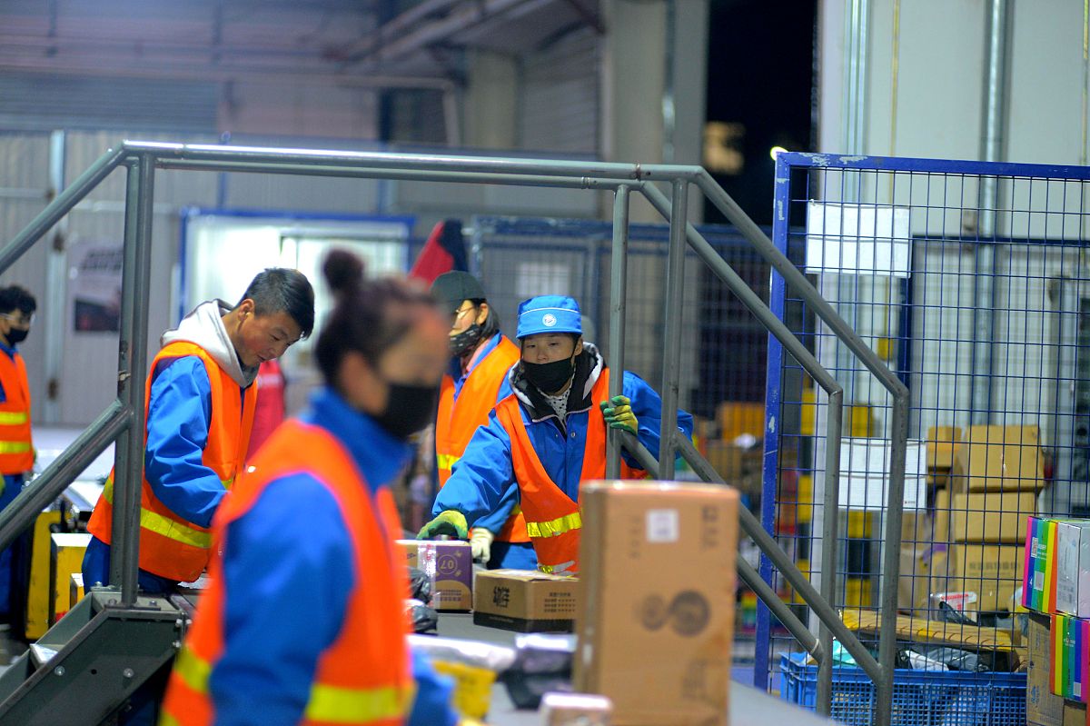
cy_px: 363
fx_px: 4388
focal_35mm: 145
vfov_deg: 9.5
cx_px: 545
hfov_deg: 14.2
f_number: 2.8
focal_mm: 145
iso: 1600
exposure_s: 1/30
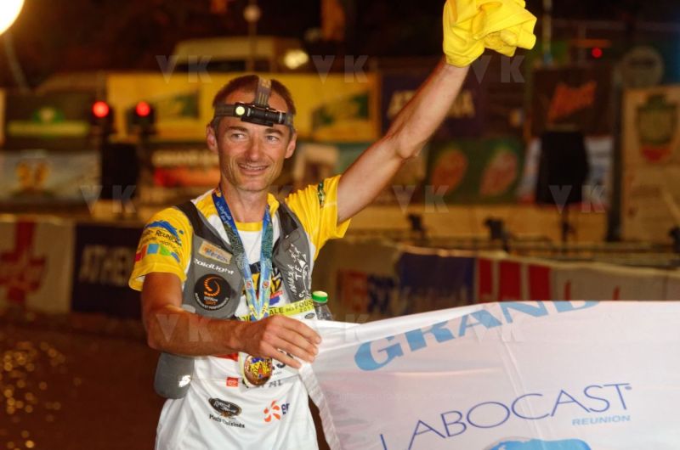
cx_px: 340
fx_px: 3817
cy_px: 225
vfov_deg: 6.8
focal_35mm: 202
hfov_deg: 10.2
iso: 1000
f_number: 5.6
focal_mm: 135
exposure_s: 1/80
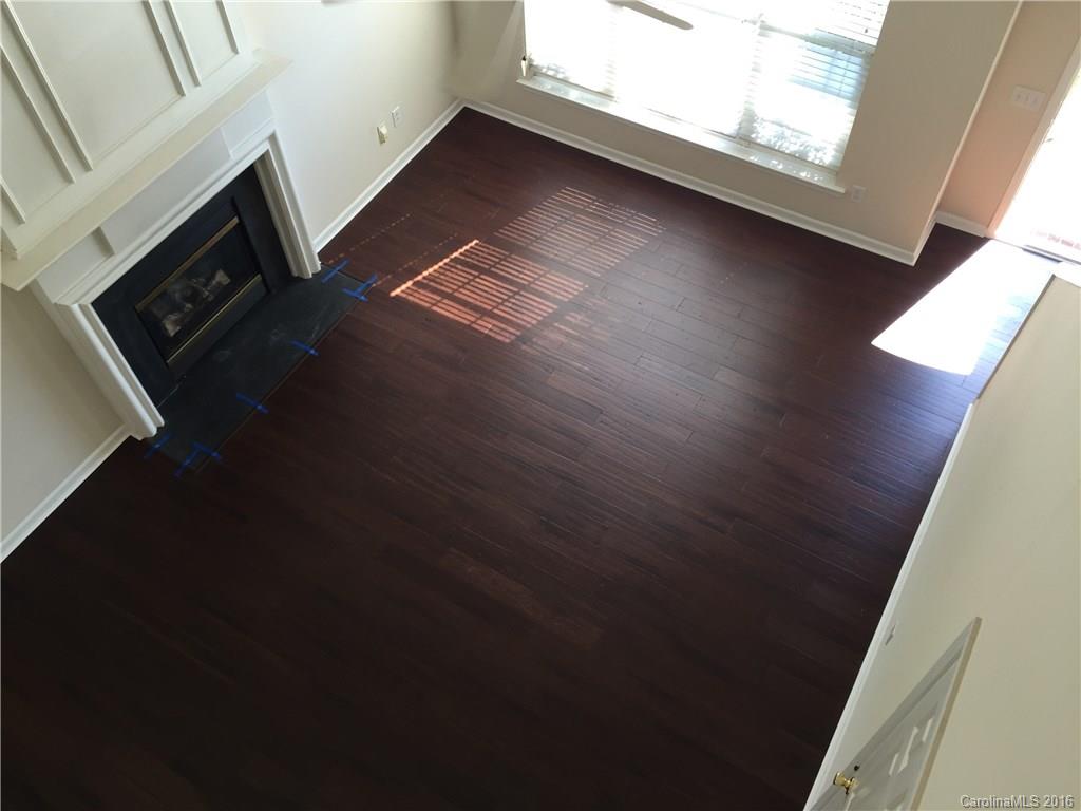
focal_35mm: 29
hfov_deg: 61.7
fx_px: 906
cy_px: 406
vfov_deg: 48.2
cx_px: 540
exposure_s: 1/60
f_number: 2.2
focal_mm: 4.15
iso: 32
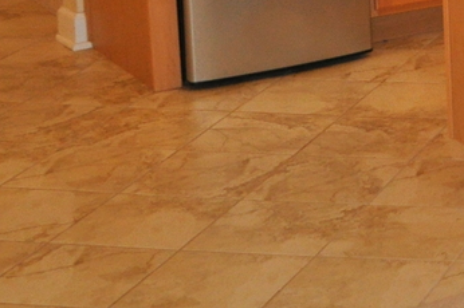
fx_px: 1635
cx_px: 888
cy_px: -275
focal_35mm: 127
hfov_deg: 14.0
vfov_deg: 10.1
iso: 800
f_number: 3.5
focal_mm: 18
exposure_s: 1/125
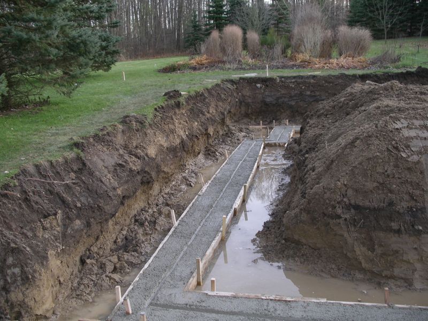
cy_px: 160
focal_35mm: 37
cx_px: 214
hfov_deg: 50.1
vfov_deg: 38.7
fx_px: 457
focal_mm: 7.8
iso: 80
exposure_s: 1/50
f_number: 2.8
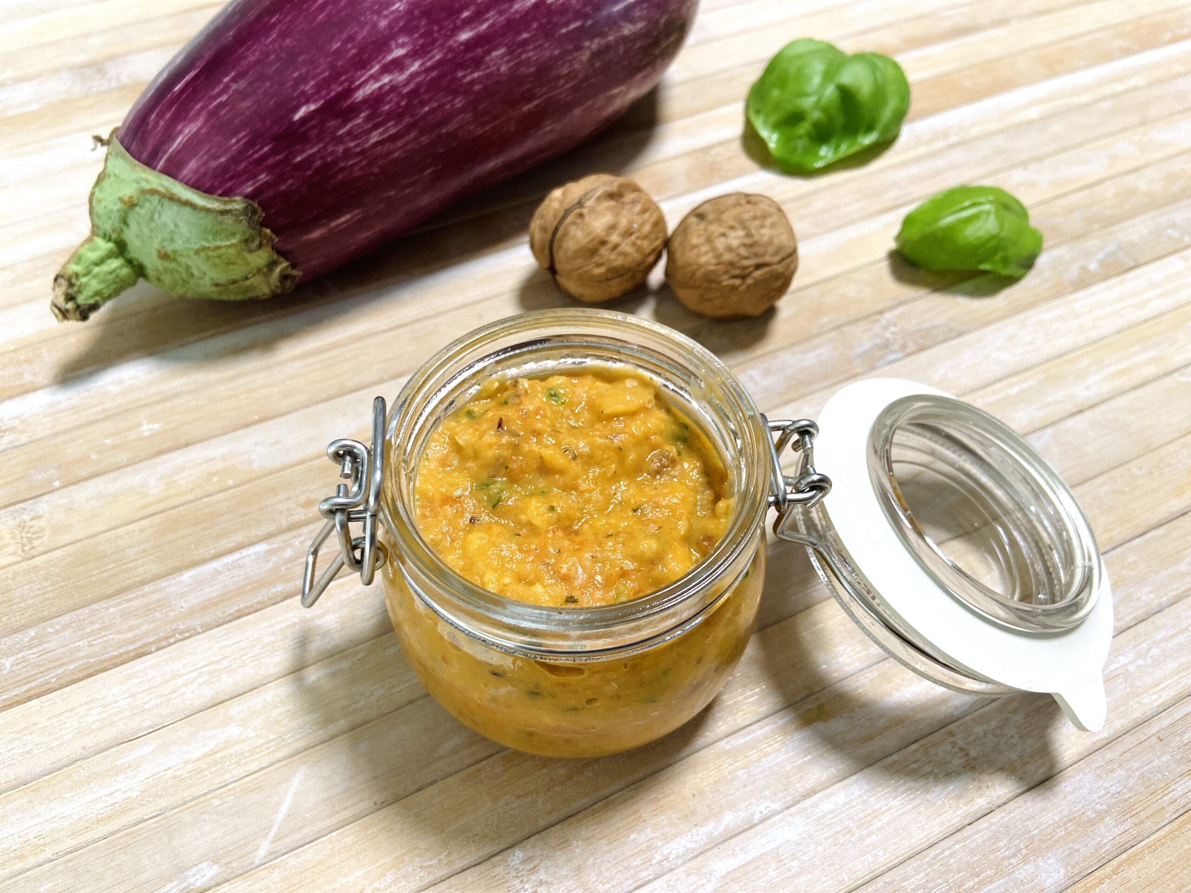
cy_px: 446
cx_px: 596
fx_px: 895
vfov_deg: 53.1
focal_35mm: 26
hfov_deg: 67.3
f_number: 1.8
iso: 200
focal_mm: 4.25
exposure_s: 1/50
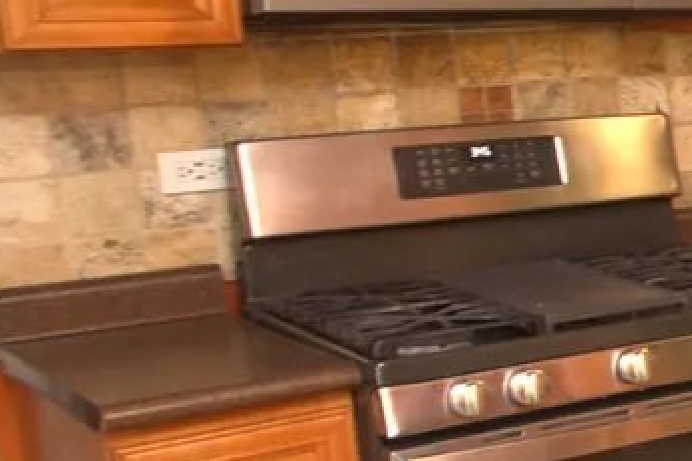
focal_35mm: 79
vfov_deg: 17.3
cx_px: 1403
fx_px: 1518
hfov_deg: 17.6
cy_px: 272
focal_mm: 17
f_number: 5
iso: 1250
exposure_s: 1/30
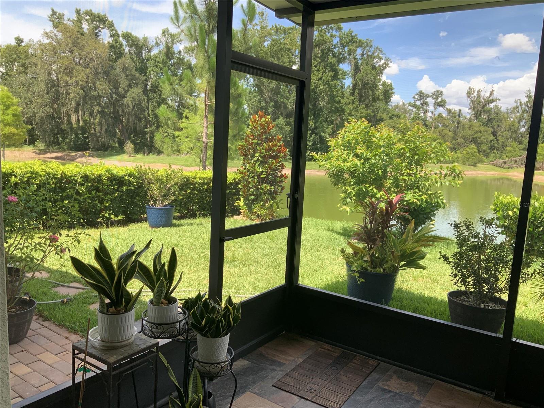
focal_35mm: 29
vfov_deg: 48.2
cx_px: 272
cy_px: 204
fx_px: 456
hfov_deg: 61.7
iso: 16
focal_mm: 3
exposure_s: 1/378
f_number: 1.8
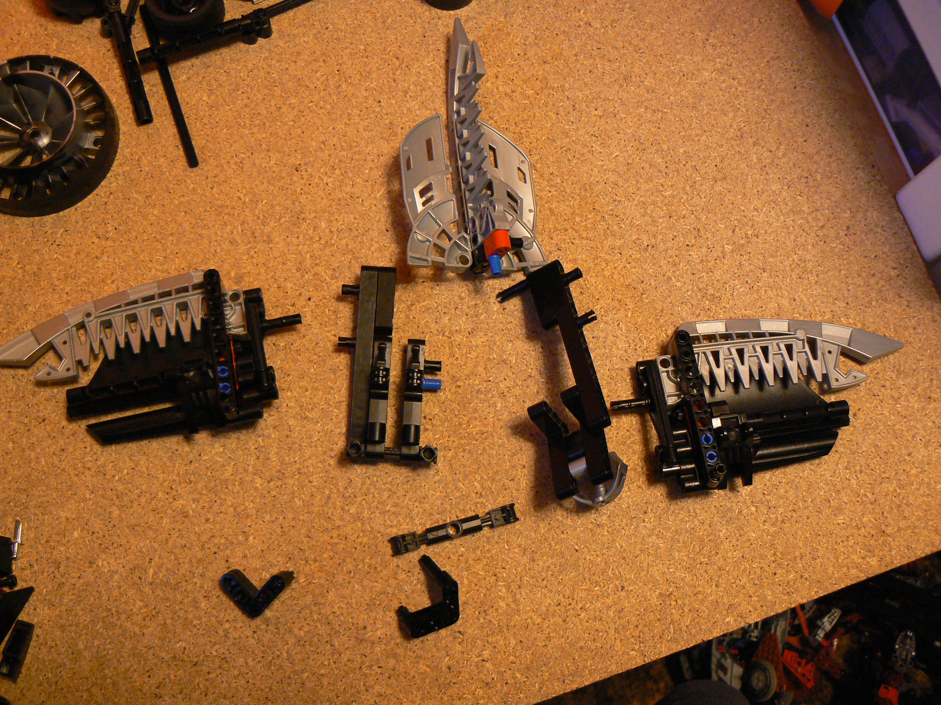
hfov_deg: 51.4
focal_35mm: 36
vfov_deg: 39.7
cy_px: 352
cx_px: 470
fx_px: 979
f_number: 2.8
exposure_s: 1/15
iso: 200
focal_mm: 6
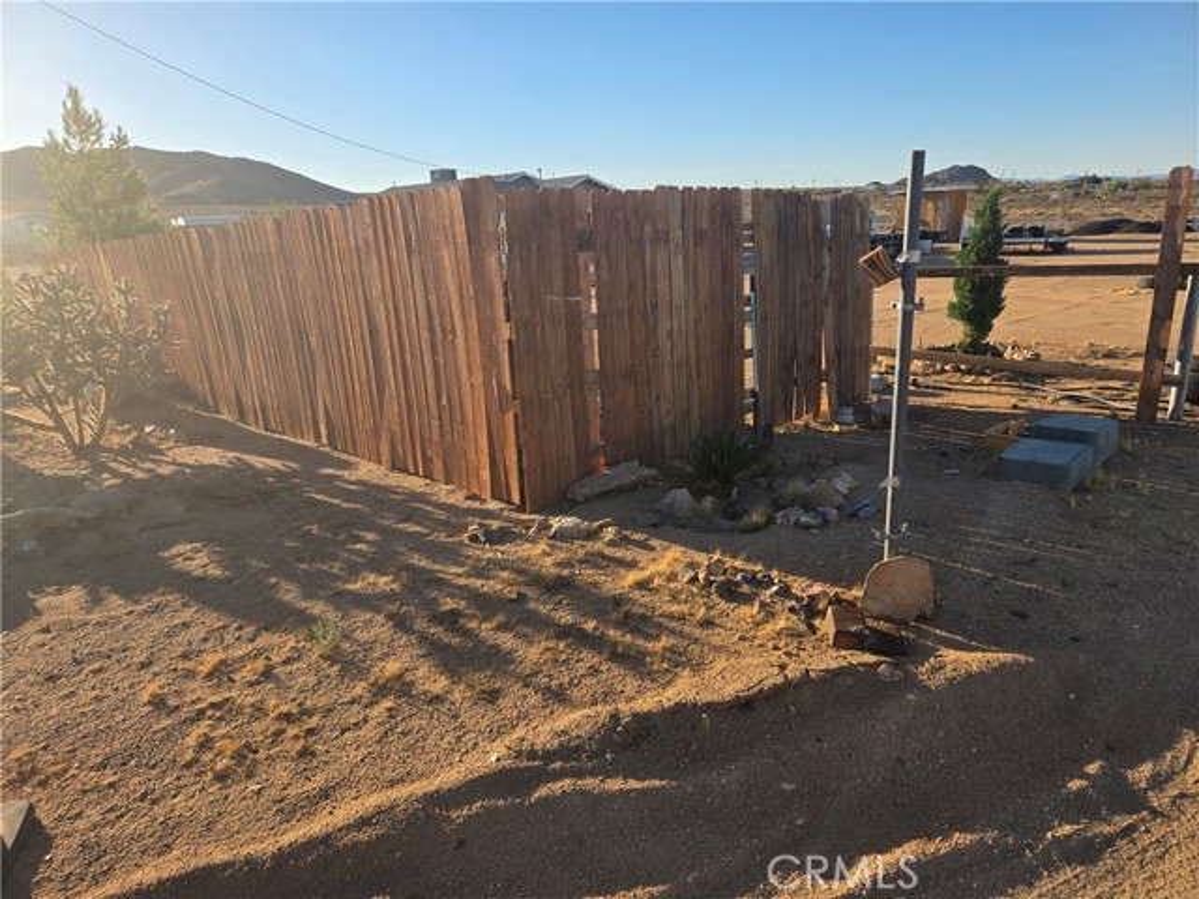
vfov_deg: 58.9
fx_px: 797
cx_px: 600
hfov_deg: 73.9
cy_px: 450
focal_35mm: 23
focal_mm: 5.4
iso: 25
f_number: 1.8
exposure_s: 1/1199
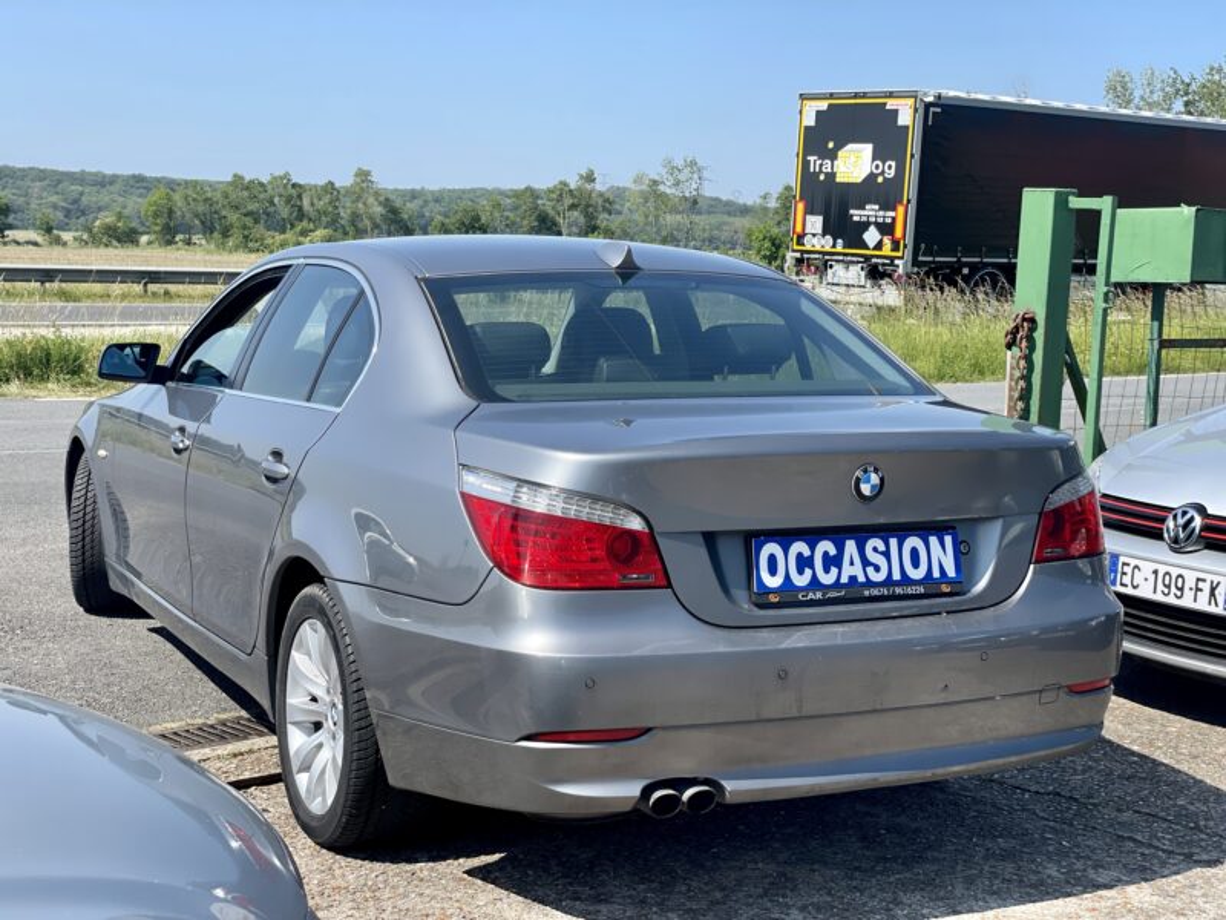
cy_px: 460
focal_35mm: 52
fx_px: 1842
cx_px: 613
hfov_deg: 36.8
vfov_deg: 28.0
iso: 32
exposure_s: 1/1370
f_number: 2
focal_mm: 6
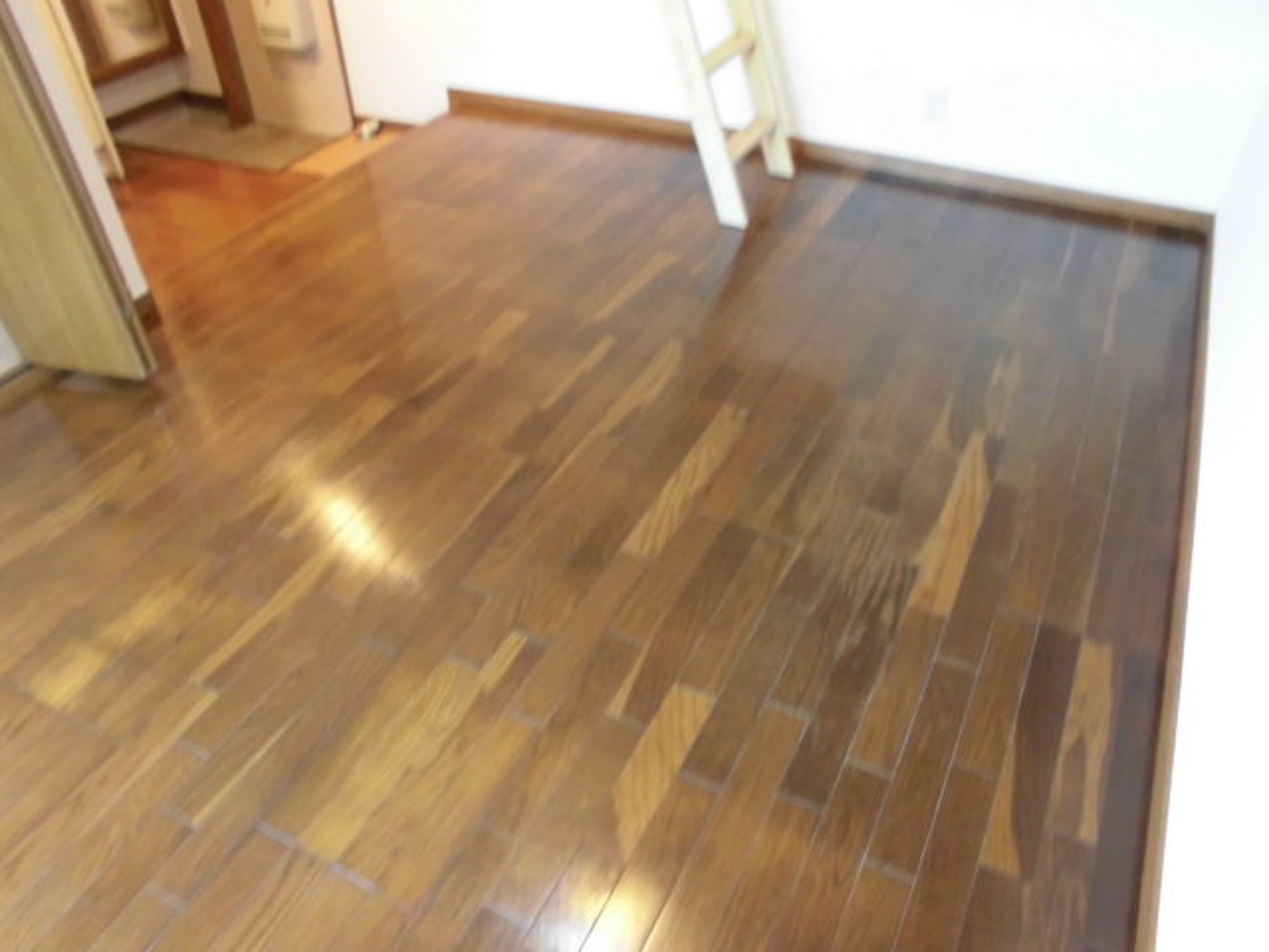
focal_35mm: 26
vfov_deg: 53.1
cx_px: 634
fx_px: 953
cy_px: 476
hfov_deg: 67.3
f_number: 3.5
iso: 400
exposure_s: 1/13
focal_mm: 4.6
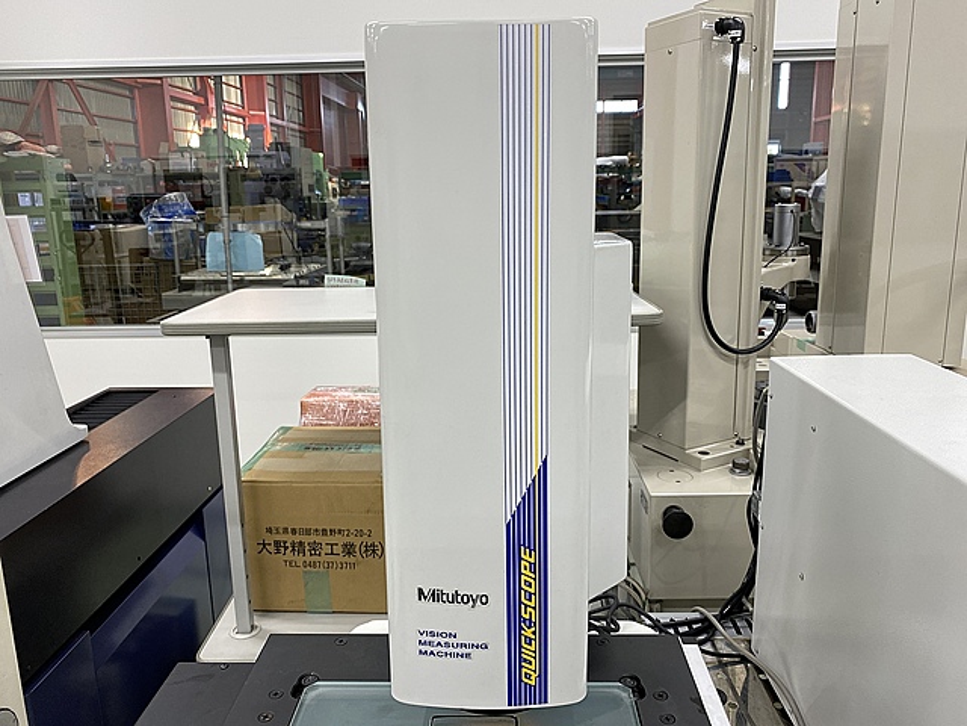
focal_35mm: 26
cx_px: 484
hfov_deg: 67.3
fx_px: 726
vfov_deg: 53.1
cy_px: 363
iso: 80
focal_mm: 4.25
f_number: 1.8
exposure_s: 1/100
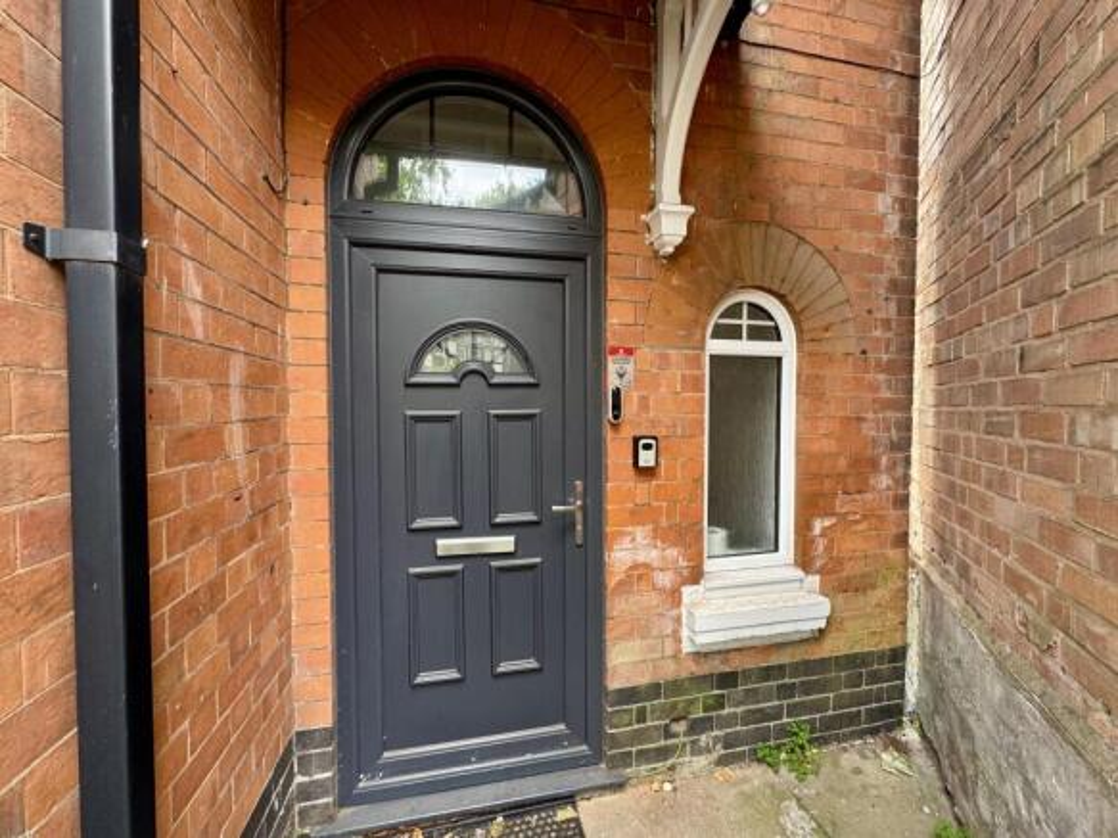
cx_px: 559
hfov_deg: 102.1
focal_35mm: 14
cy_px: 419
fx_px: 452
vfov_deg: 85.7
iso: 100
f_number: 2.2
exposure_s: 1/99
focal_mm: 2.22
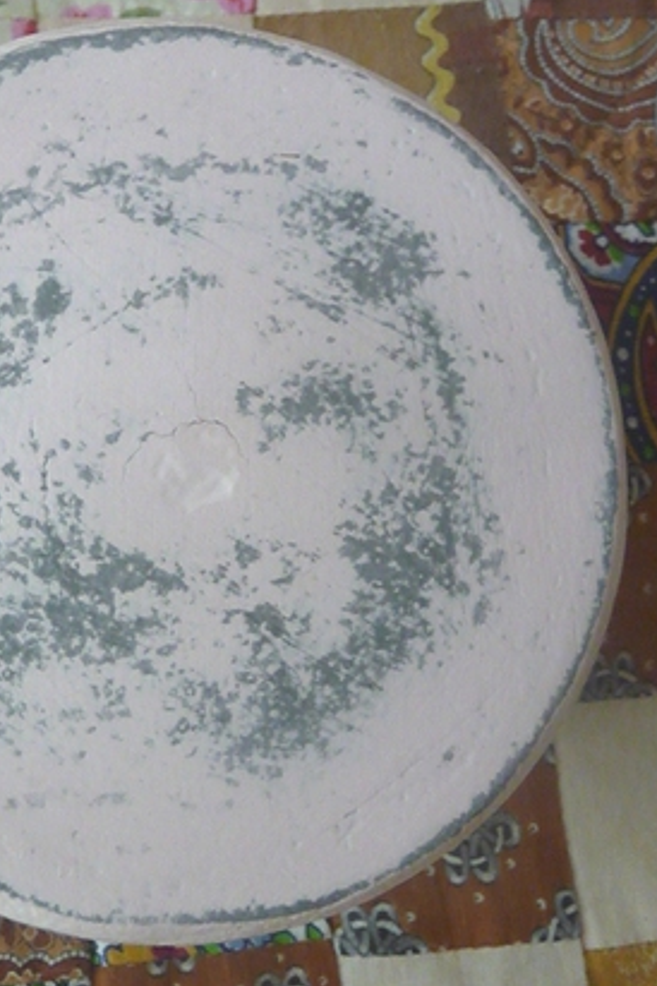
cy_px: 493
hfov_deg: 33.3
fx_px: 1068
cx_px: 141
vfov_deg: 49.6
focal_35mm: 39
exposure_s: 1/50
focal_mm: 4.7
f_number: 3.3
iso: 800
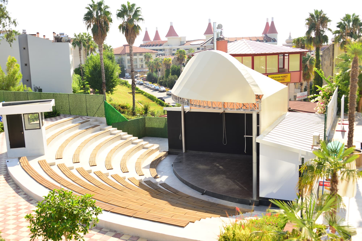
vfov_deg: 35.0
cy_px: 120
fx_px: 382
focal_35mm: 38
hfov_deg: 50.7
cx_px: 181
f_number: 4
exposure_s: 1/640
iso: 160
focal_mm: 38
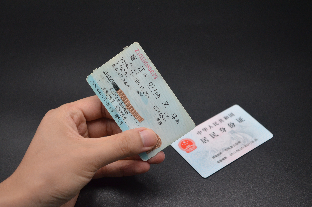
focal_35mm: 66
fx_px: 571
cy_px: 104
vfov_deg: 20.5
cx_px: 156
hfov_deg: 30.6
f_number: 5.3
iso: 1400
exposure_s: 1/500
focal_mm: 44
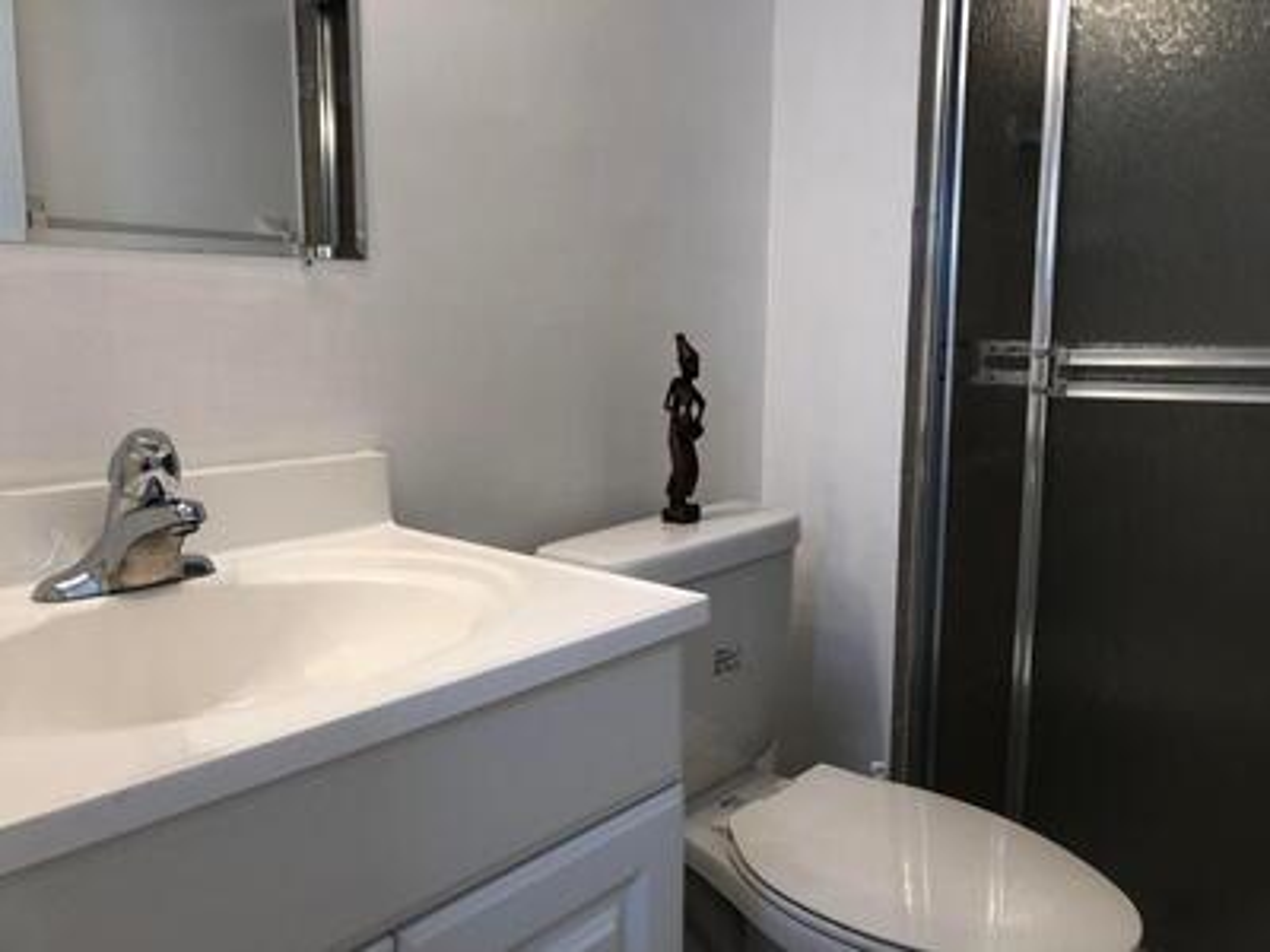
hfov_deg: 63.4
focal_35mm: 28
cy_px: 476
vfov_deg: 49.7
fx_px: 1027
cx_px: 635
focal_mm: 4
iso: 25
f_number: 1.8
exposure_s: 1/40
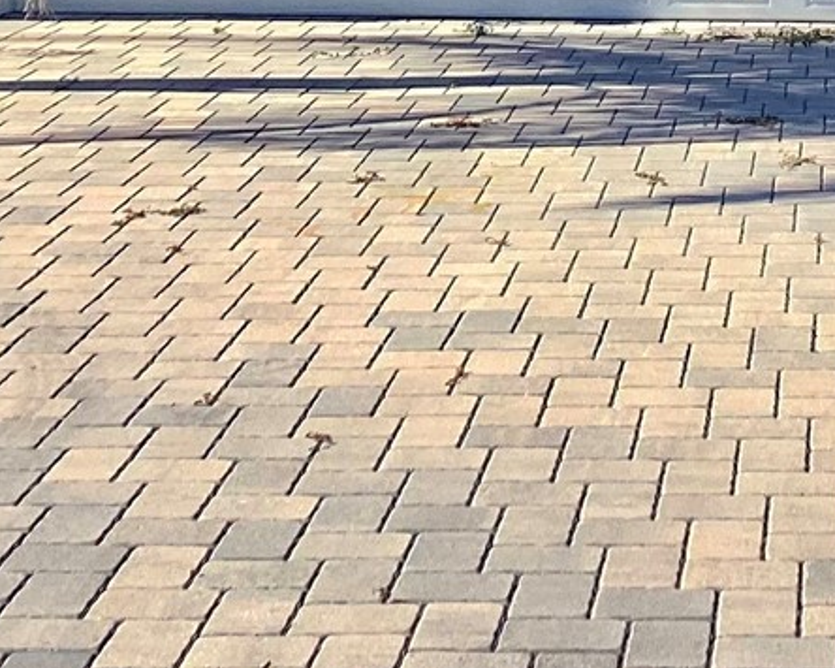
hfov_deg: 17.2
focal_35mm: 109
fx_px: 2693
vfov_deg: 13.4
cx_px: 824
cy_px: -282
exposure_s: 1/947
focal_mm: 3.3
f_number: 2.4
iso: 25
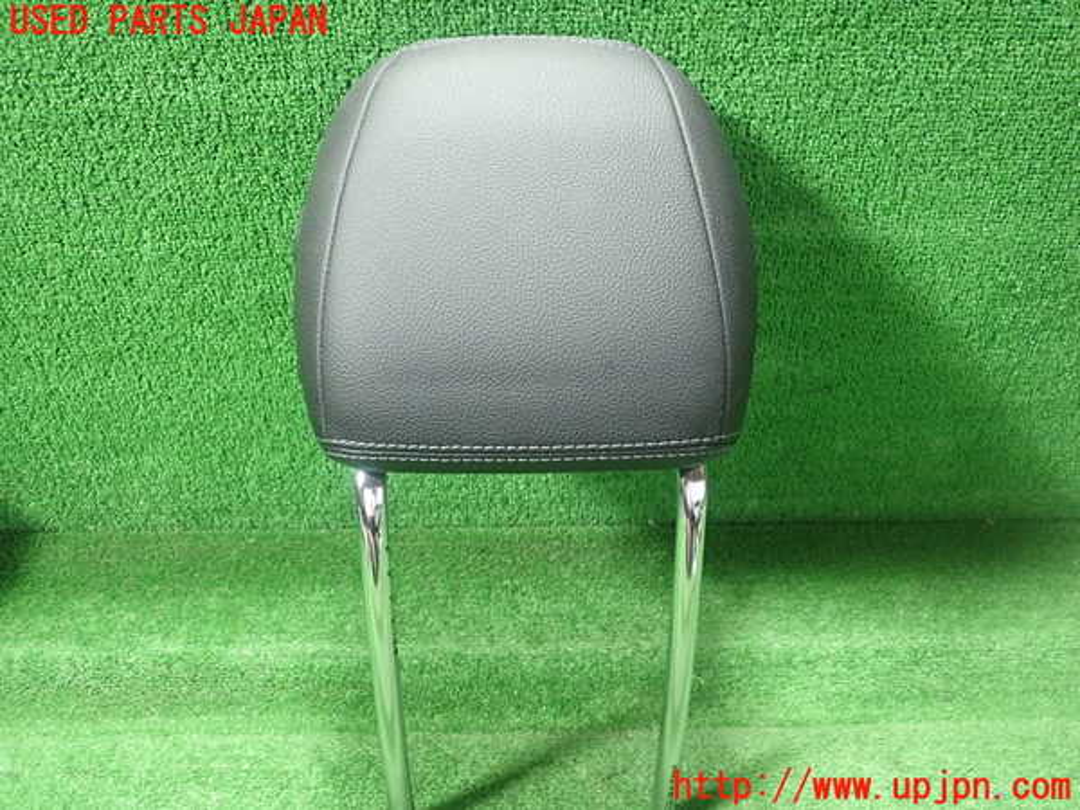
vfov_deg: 46.8
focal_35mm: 30
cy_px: 405
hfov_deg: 60.0
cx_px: 540
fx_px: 936
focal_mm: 5.5
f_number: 2.3
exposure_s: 1/80
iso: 800
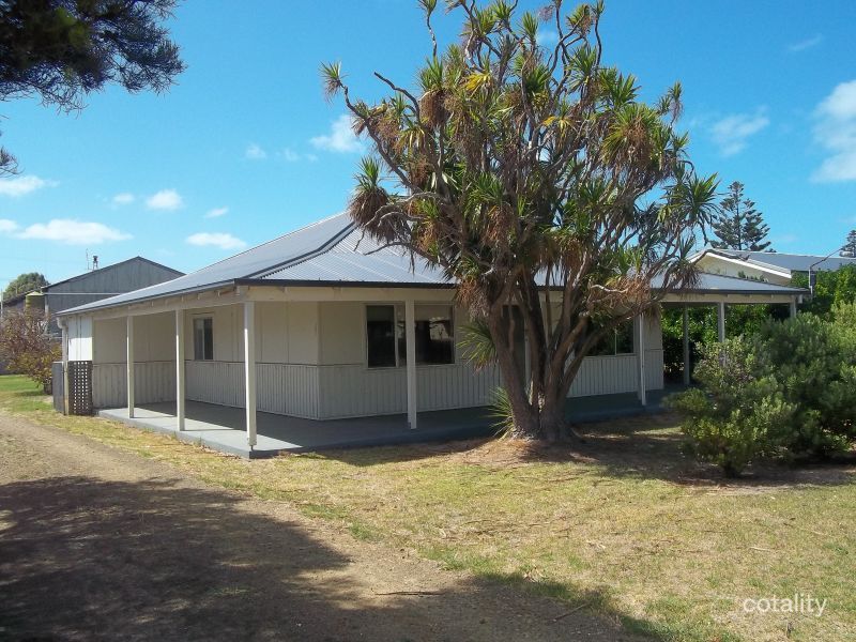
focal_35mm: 32
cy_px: 321
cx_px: 428
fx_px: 791
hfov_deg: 56.8
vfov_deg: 44.2
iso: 80
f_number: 5.5
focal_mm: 5.7
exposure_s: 1/400
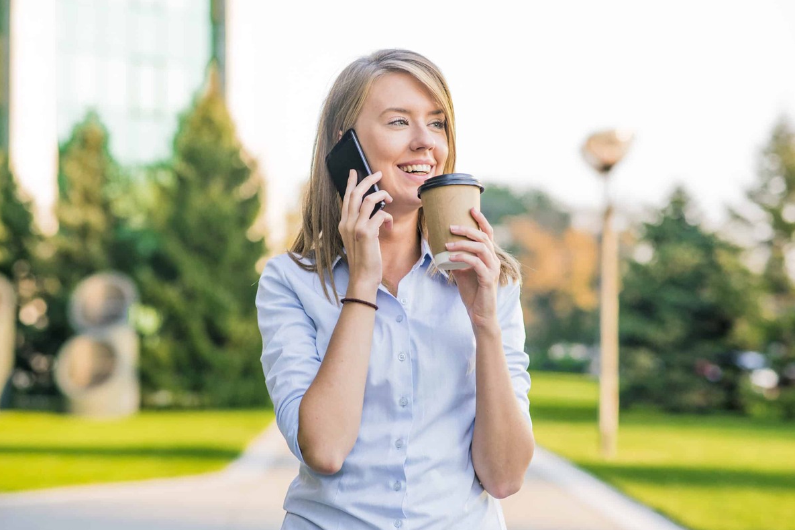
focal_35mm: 86
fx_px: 1899
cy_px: 265
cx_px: 394
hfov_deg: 23.6
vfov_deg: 15.9
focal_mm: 85
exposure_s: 1/800
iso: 200
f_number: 3.5
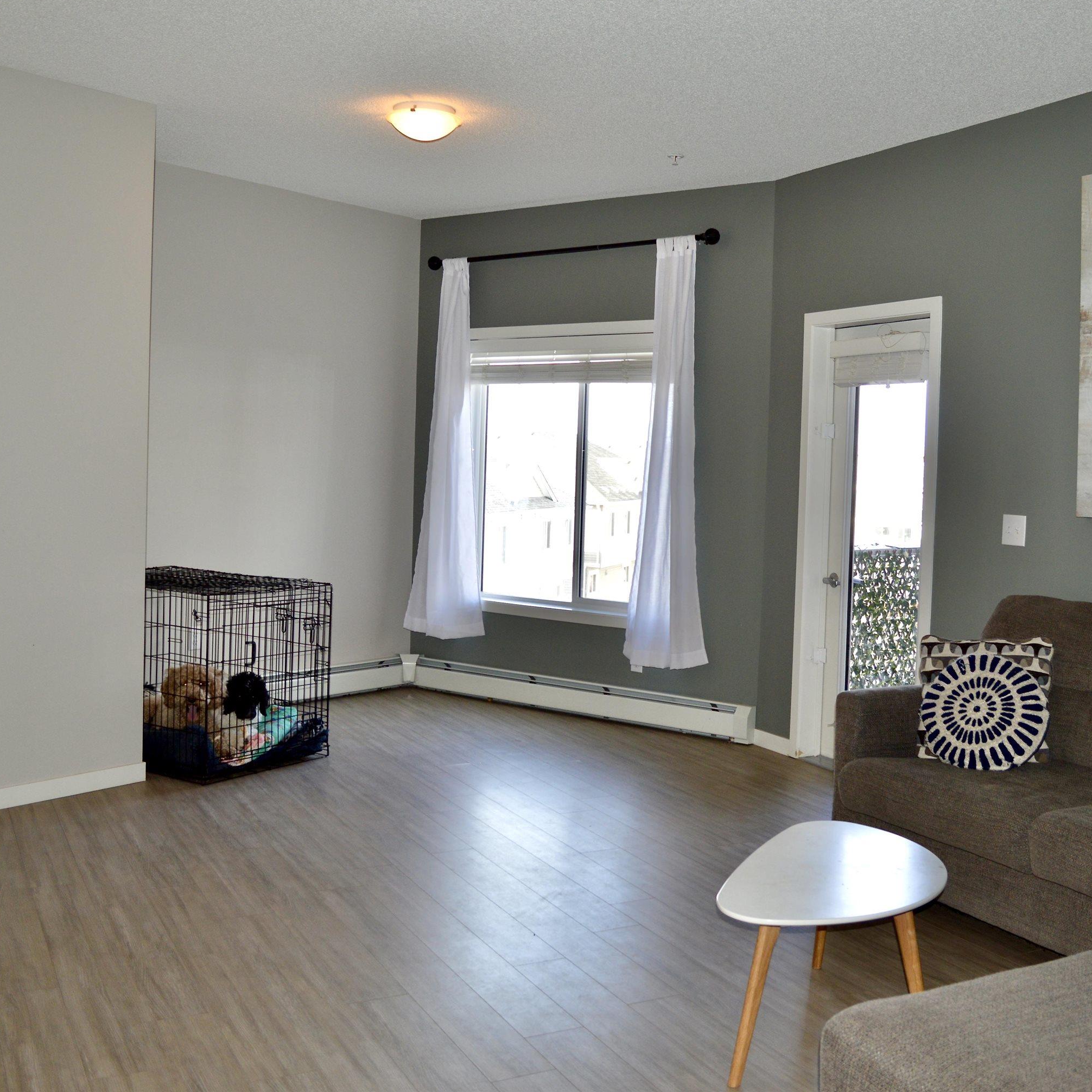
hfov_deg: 47.1
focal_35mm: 35
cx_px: 610
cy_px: 538
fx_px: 1249
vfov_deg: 47.2
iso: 250
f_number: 4
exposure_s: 1/125
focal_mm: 18
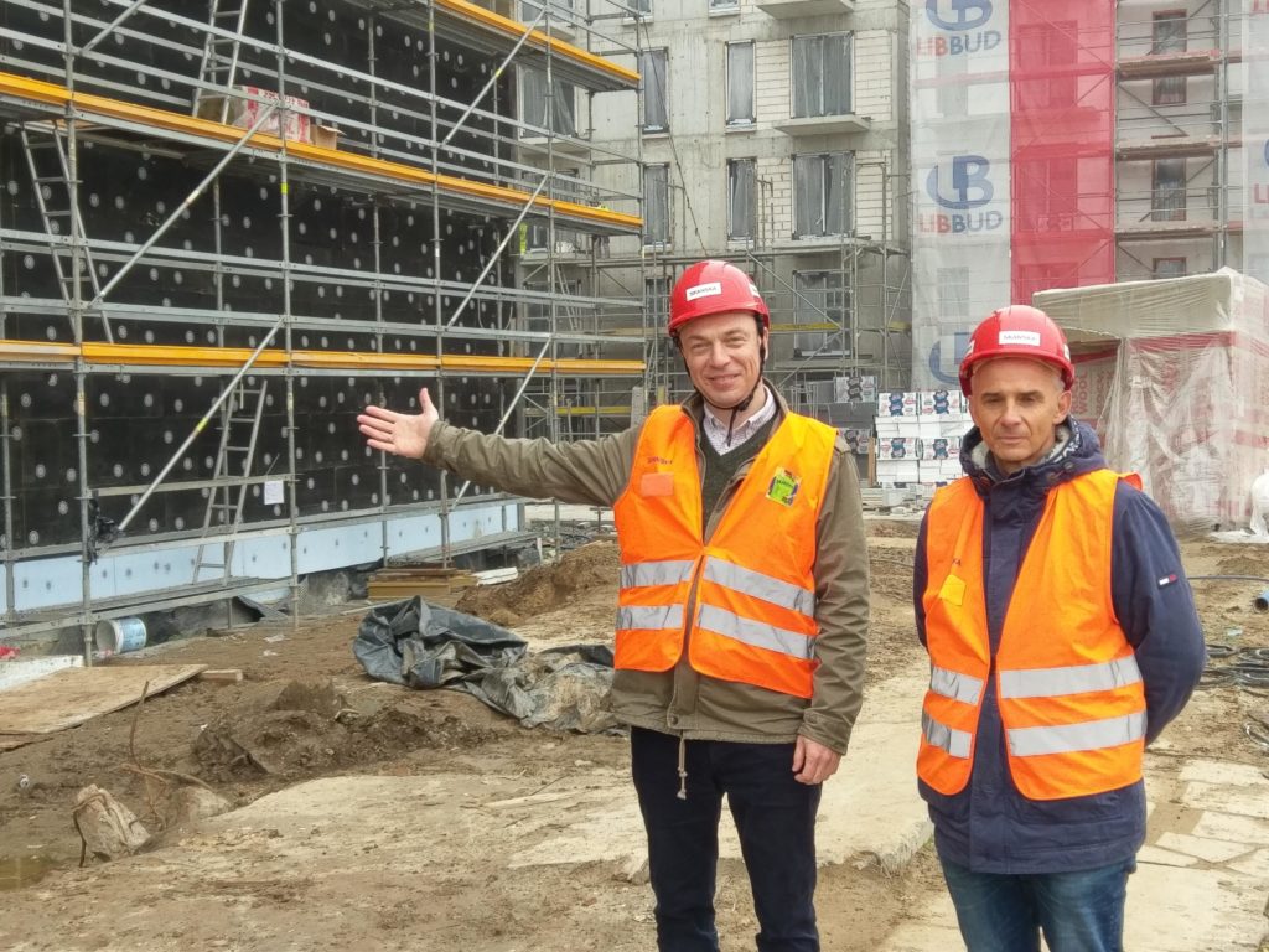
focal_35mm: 26
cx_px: 634
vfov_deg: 53.1
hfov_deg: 67.3
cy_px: 476
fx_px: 953
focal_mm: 4.58
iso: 100
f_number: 1.8
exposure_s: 1/285
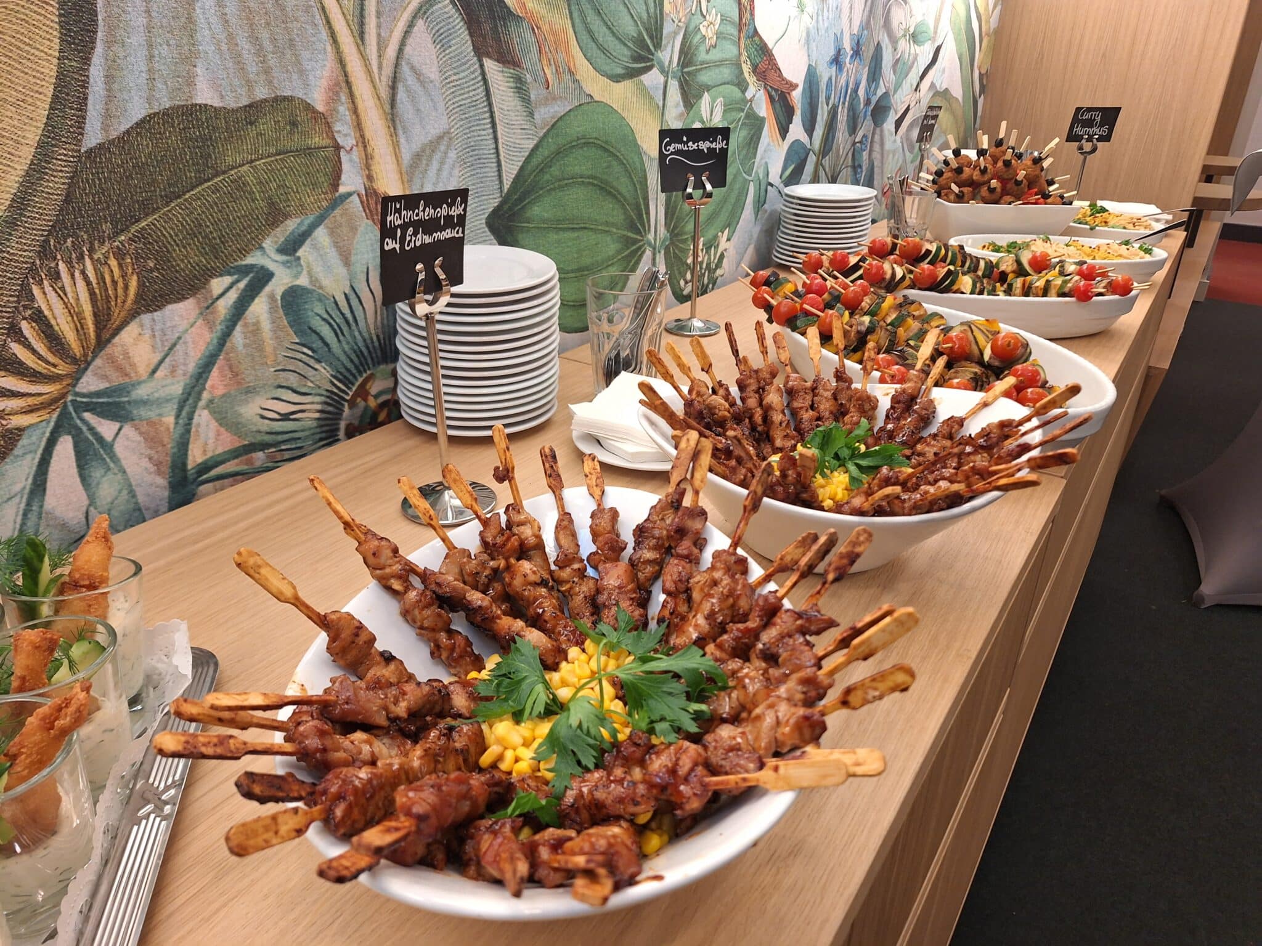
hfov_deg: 73.9
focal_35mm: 23
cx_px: 631
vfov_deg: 58.9
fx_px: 839
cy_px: 473
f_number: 1.8
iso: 160
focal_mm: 5.54
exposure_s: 1/50
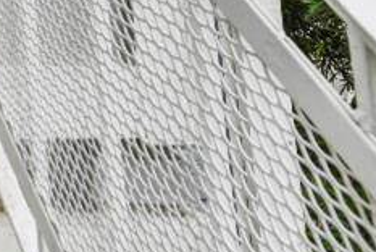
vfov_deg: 13.3
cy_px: -236
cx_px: -363
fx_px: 941
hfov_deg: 17.0
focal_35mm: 90
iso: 280
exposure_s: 1/250
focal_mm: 14
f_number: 8
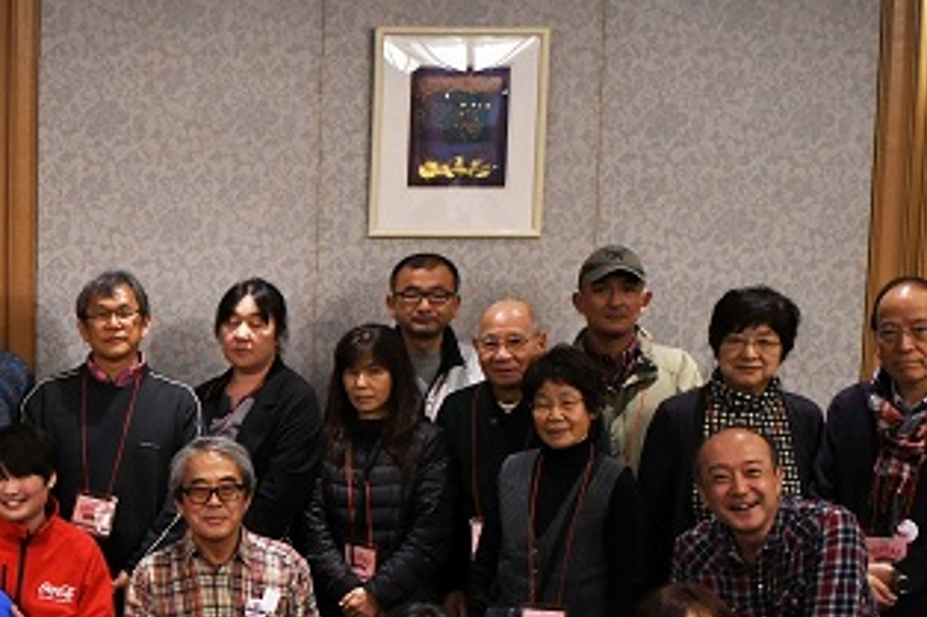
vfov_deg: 18.6
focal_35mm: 72
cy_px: 568
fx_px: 1853
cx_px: -365
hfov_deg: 23.7
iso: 1600
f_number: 2.8
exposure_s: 1/320
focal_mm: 24
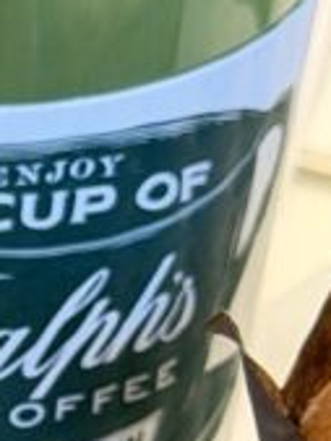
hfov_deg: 4.9
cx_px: -589
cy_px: 814
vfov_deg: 6.6
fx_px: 3705
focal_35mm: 291
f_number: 1.78
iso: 125
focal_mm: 6.76
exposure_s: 1/60
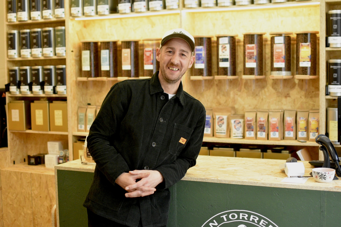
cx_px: 170
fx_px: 497
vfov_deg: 25.8
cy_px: 114
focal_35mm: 52
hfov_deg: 37.9
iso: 3200
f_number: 2
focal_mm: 35
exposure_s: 1/400
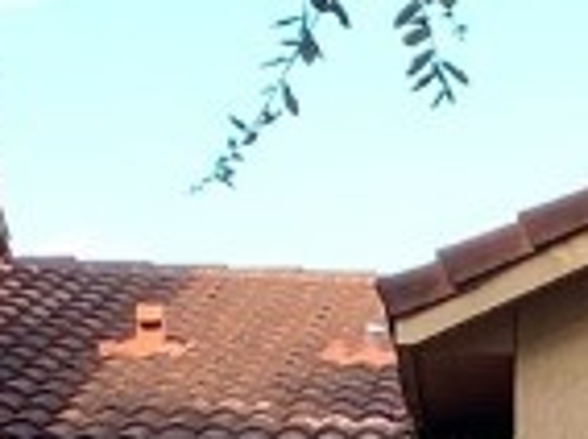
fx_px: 3188
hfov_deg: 10.1
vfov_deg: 7.0
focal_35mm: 188
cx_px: 965
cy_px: 1325
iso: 32
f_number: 1.8
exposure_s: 1/122
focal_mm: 4.25
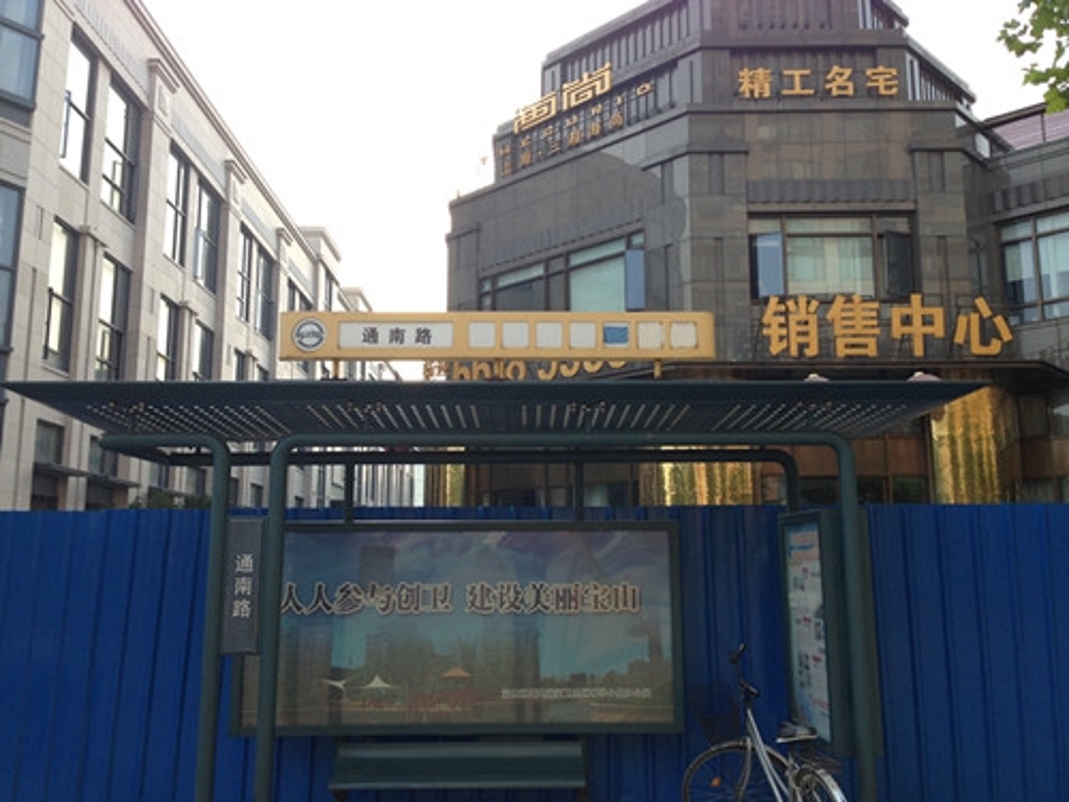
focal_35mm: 33
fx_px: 1019
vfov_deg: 42.9
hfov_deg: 55.4
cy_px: 401
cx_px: 534
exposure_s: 1/219
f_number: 2.4
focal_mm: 4.13
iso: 50
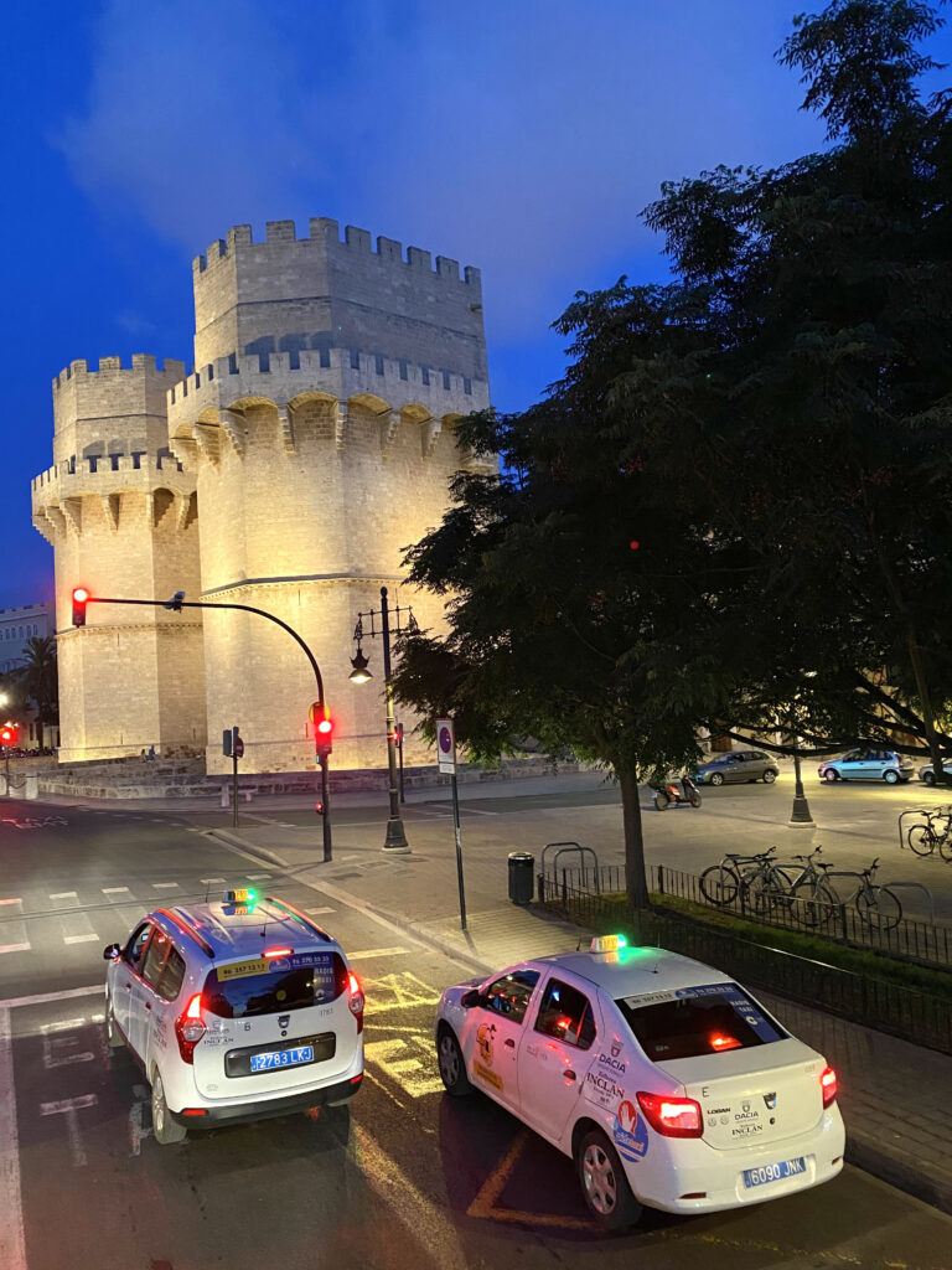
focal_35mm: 26
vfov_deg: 67.3
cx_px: 476
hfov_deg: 53.1
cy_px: 635
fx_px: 953
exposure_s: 1/25
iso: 640
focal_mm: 4.25
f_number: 1.8
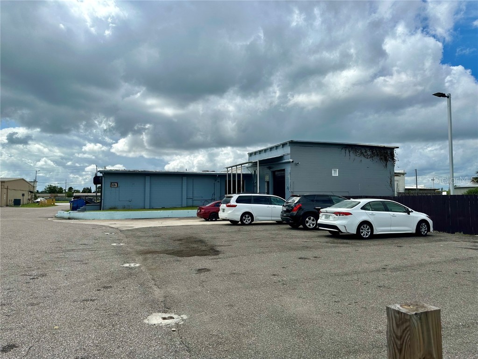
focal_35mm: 24
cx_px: 239
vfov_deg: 56.8
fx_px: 331
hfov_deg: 71.6
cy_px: 180
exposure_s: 1/8197
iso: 80
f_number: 1.78
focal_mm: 6.86
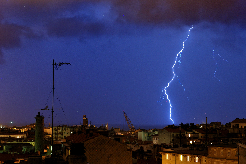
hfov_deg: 24.6
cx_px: 123
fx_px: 564
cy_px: 82
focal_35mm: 82
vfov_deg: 16.6
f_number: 13
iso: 320
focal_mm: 55
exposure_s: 30
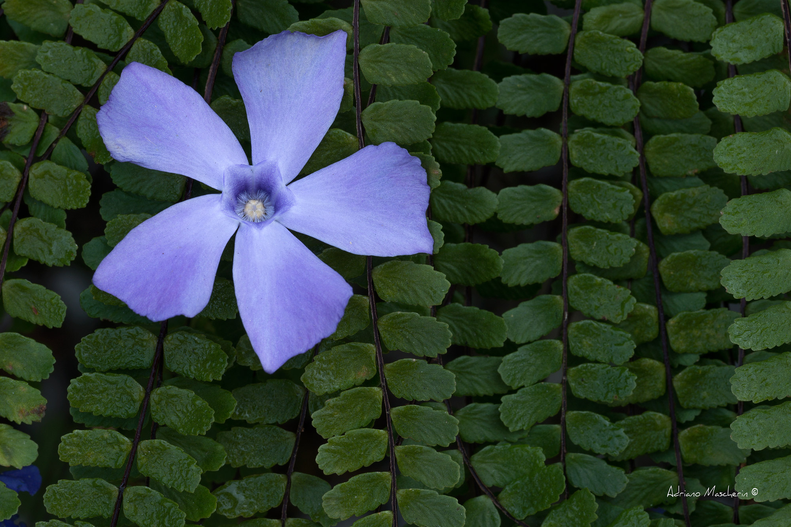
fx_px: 3954
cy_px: 264
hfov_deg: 11.4
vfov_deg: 7.6
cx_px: 396
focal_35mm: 180
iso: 100
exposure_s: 1/6
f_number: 22
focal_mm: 180
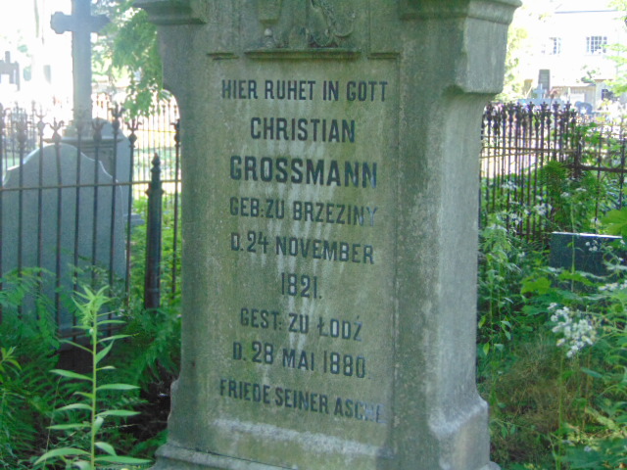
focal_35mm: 60
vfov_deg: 24.4
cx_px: 314
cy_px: 235
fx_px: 1087
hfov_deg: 32.2
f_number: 3.6
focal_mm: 10.8
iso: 400
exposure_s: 1/100
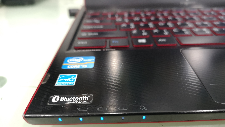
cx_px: 115
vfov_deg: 38.9
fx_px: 179
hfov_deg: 64.3
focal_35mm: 30
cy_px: 72
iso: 640
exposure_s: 1/50
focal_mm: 3.95
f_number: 1.8
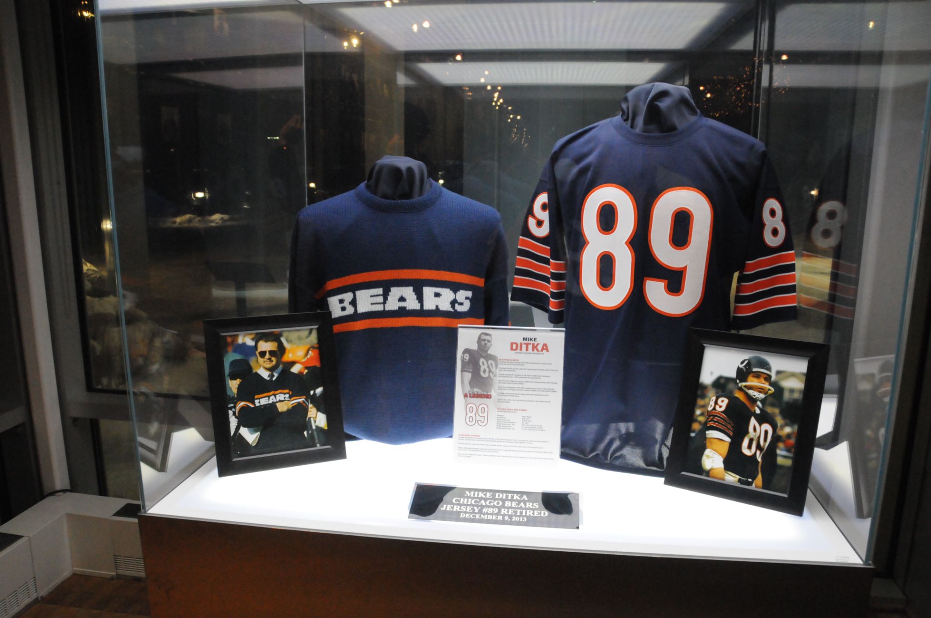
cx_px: 466
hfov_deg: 67.4
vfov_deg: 47.8
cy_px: 309
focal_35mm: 27
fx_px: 697
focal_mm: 18
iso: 3200
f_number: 6.3
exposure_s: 1/160
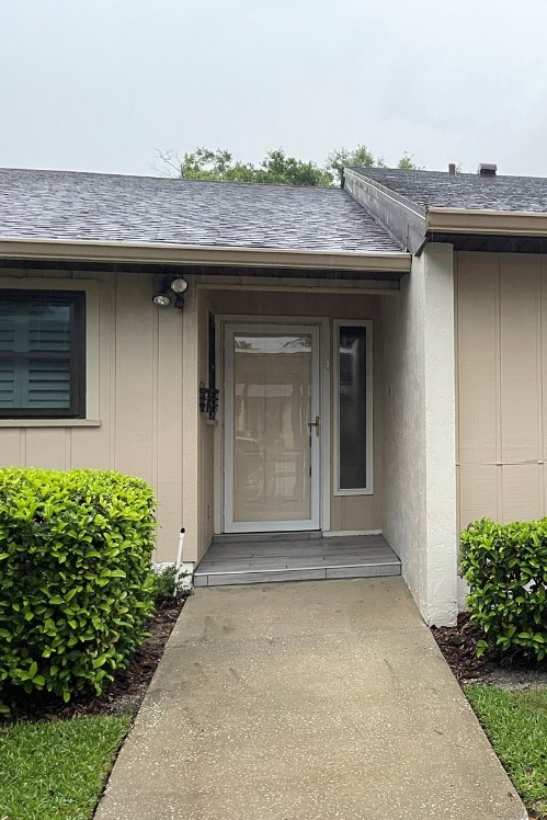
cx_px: 488
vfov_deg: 51.9
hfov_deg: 34.1
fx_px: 843
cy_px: 401
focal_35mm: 37
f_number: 1.6
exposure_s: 1/60
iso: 400
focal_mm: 5.1
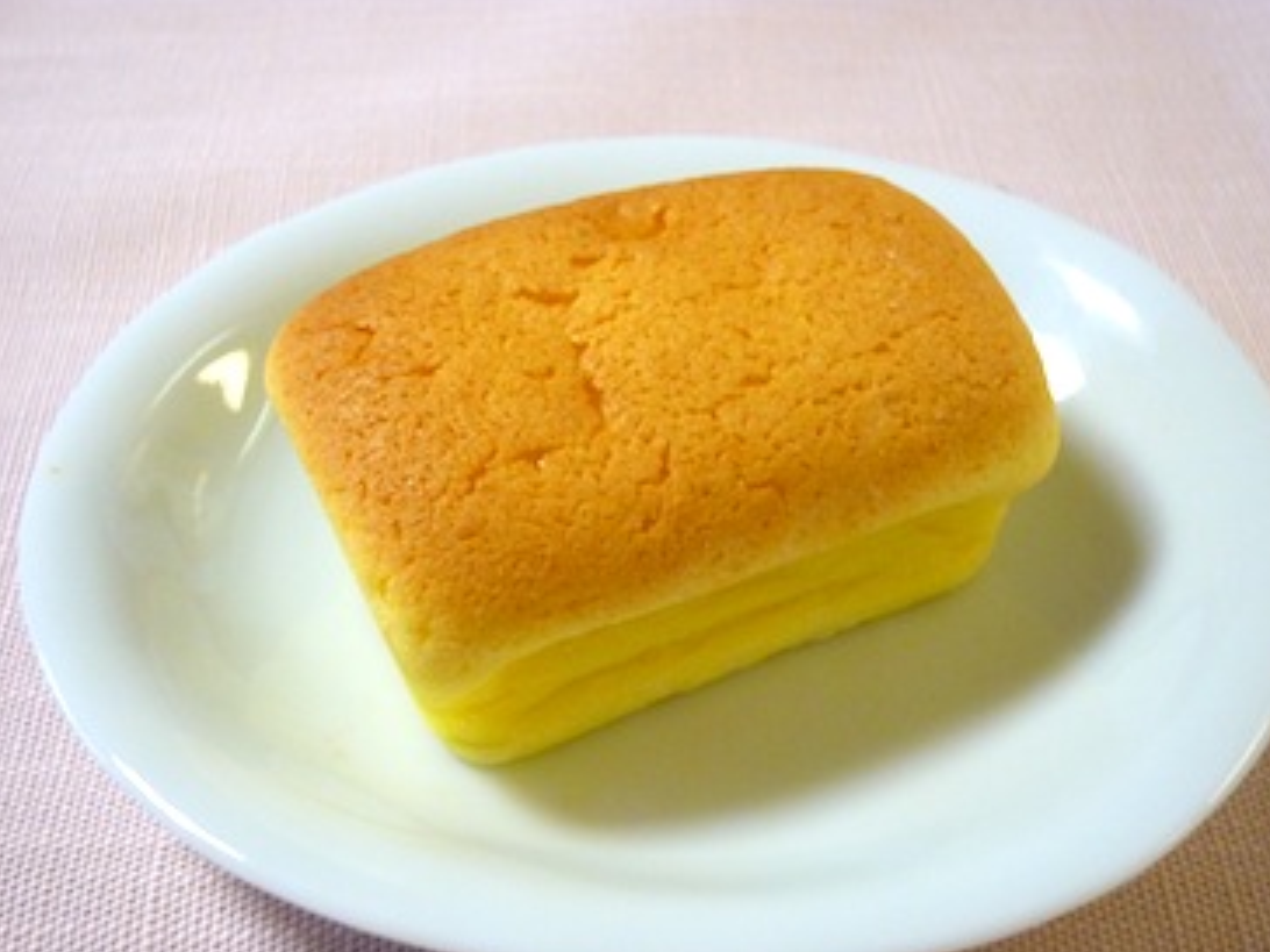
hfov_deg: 34.9
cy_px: 513
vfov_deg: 26.6
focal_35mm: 55
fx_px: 2018
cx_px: 684
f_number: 4.3
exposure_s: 1/40
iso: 400
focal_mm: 8.8
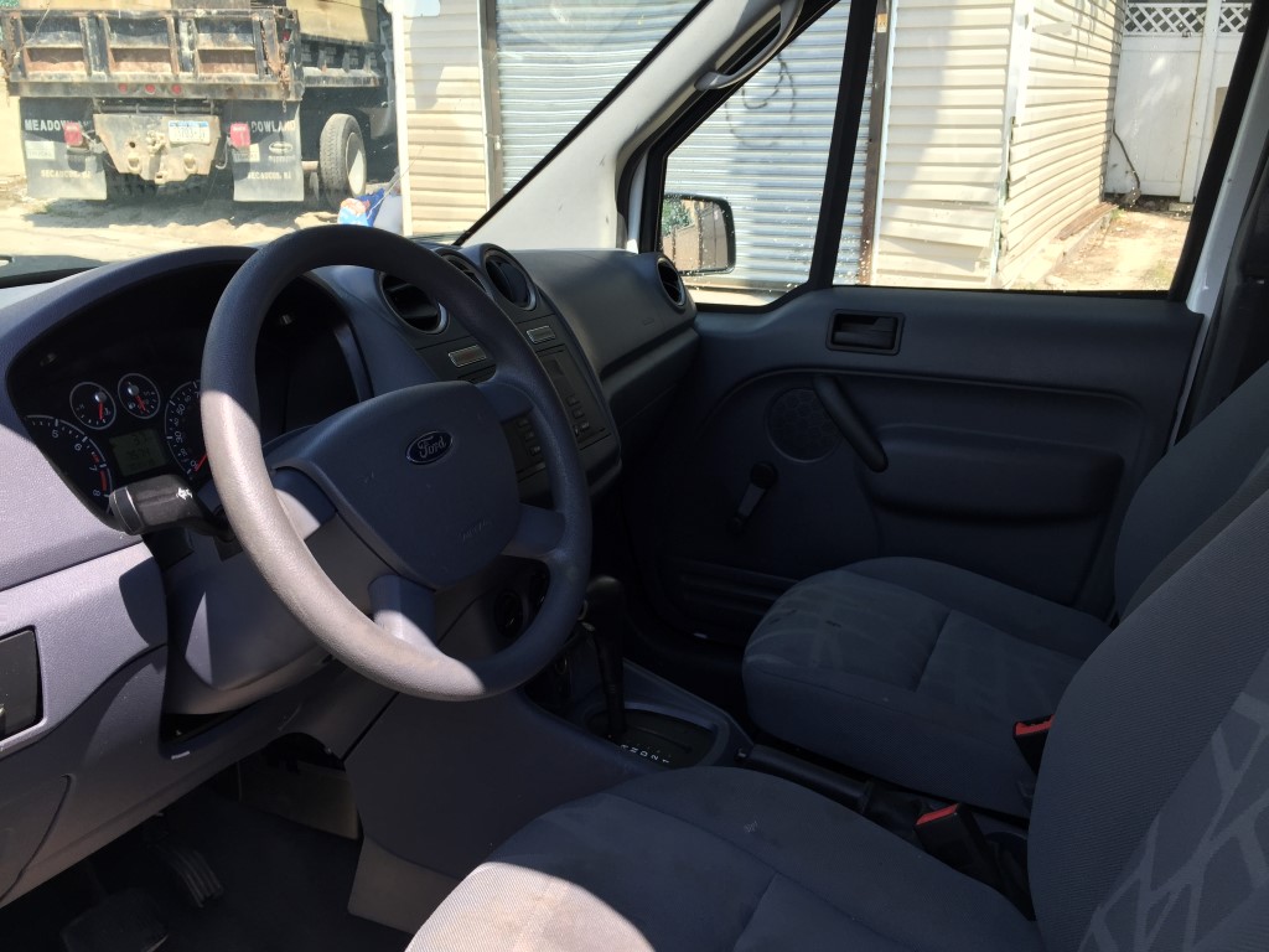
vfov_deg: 48.2
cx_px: 634
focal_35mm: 29
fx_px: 1063
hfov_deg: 61.7
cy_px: 476
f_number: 2.2
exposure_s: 1/377
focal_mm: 4.15
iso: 32
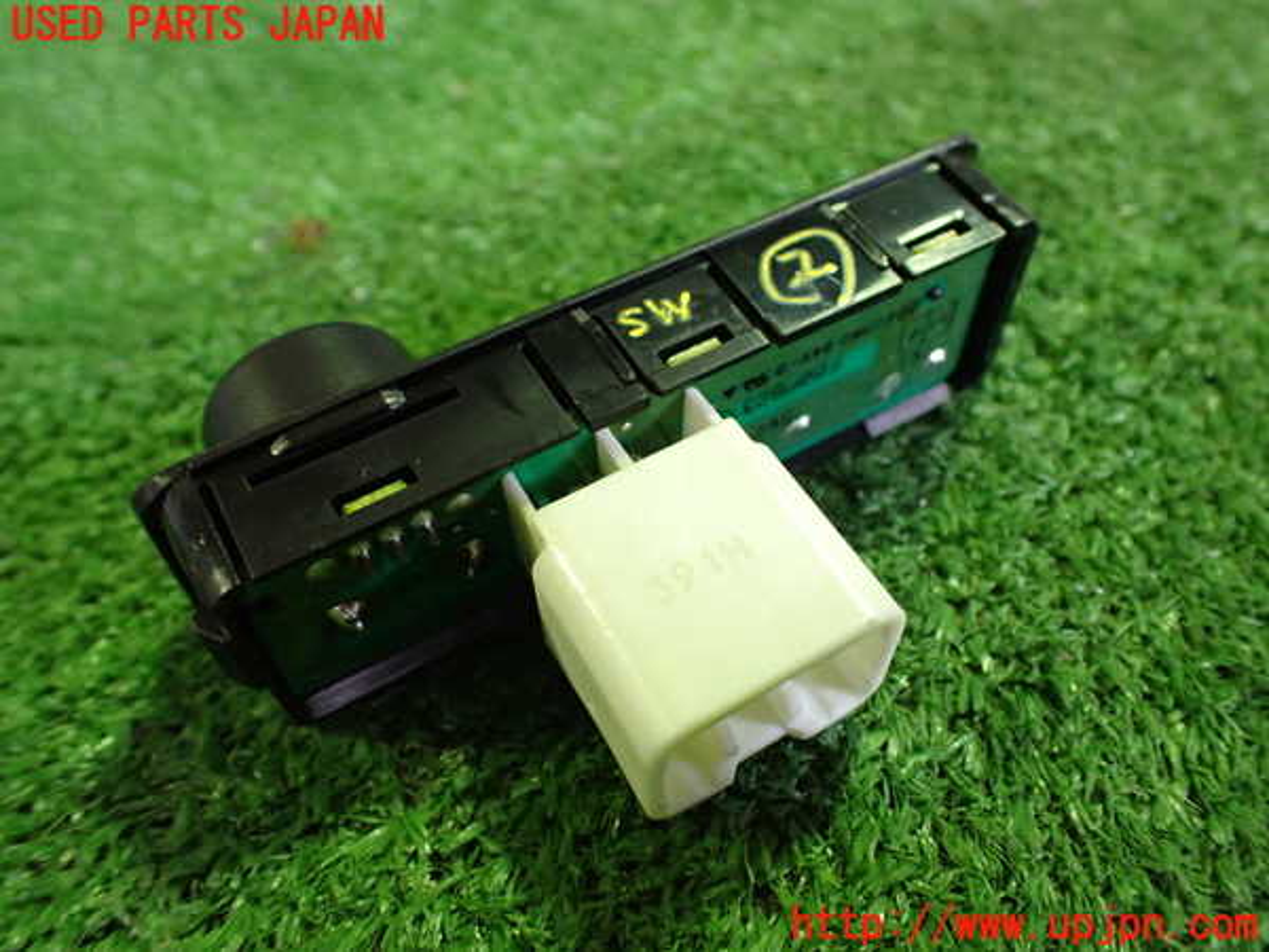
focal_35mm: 30
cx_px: 634
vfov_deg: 46.8
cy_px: 476
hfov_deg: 60.0
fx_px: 1100
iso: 800
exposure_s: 1/50
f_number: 2.3
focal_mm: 5.4
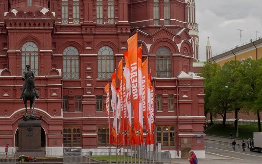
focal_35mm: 74
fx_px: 528
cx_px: 28
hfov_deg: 26.9
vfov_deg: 17.1
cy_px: -13
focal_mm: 17
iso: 250
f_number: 8
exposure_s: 1/320
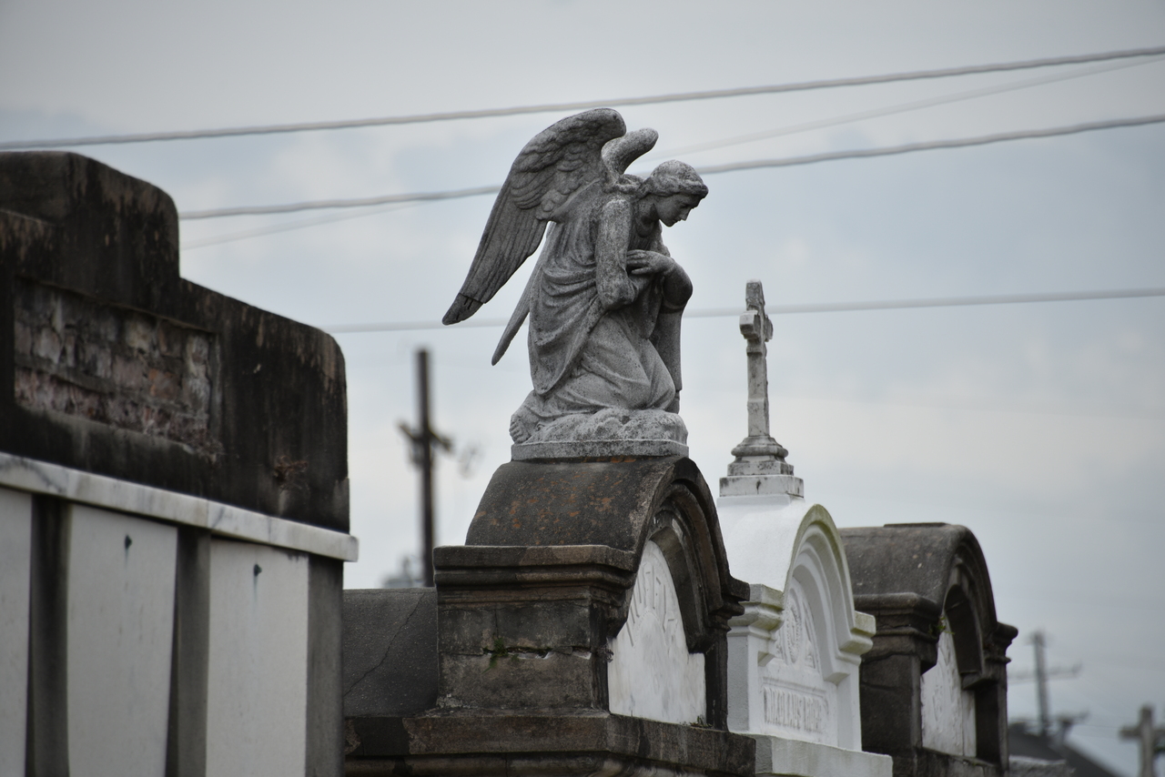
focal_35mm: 300
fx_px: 9710
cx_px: 582
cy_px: 388
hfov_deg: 6.9
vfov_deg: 4.6
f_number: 6.3
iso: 100
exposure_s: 1/640
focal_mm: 300
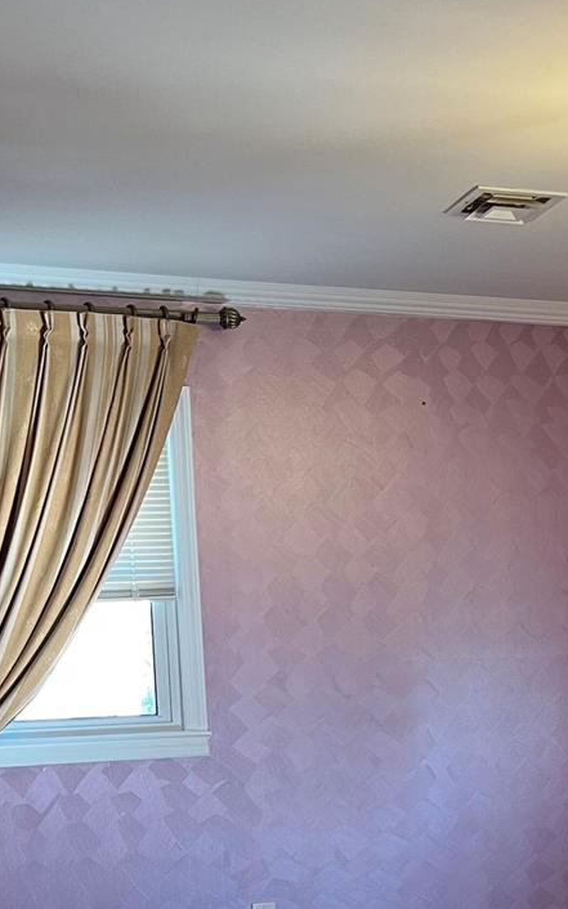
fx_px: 1487
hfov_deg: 20.9
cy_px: 788
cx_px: 572
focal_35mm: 60
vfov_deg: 32.6
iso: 100
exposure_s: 1/60
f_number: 1.6
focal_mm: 5.1
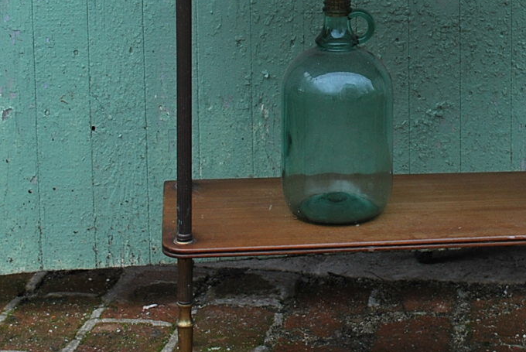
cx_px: 390
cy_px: -46
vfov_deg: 12.1
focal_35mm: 111
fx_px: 1624
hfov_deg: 18.3
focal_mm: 26
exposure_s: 1/80
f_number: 4.5
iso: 200
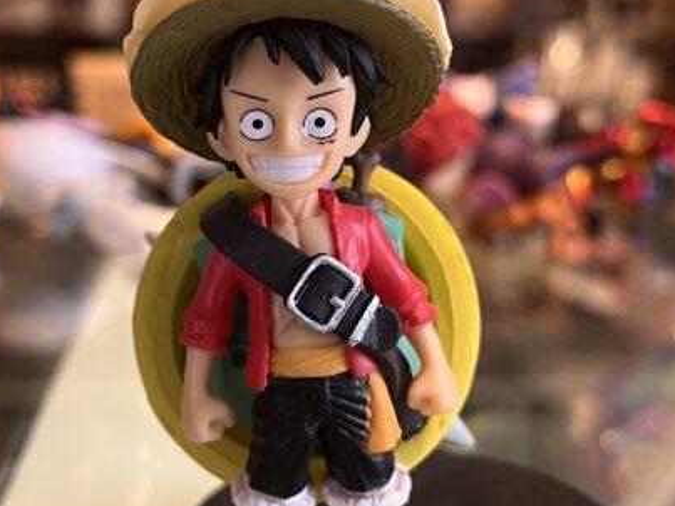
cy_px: 195
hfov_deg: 43.9
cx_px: 348
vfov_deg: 33.4
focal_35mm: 43
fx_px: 838
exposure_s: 1/50
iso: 160
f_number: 1.6
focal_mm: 5.1
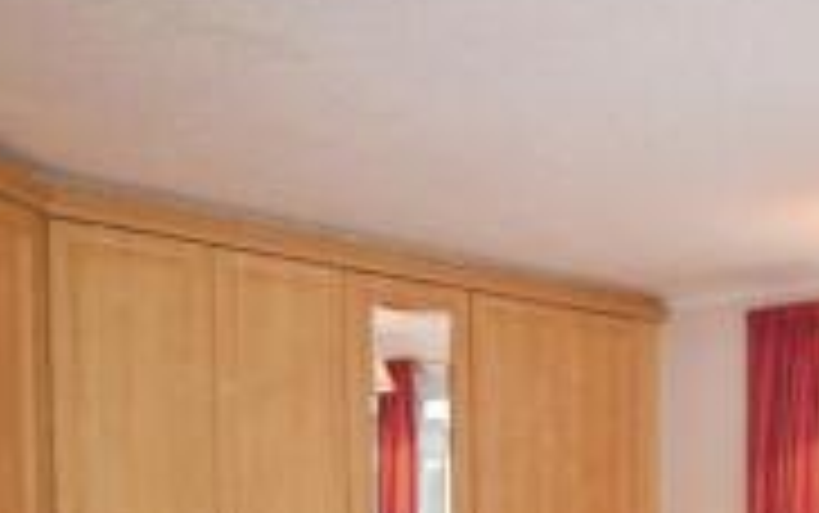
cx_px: 706
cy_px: 646
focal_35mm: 40
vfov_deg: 27.4
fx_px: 893
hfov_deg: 45.5
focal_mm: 10
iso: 800
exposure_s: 1/80
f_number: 4.5
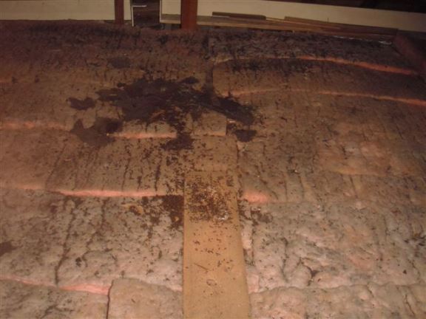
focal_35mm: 38
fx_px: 468
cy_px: 160
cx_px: 213
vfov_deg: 37.7
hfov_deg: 49.0
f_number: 3.5
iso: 250
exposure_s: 1/30
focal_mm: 6.7
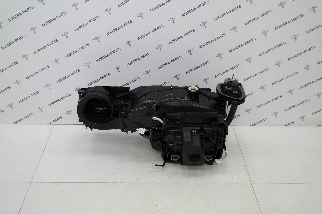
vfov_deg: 25.5
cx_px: 161
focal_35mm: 53
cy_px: 107
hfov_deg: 37.5
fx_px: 474
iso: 200
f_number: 4.5
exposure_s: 1/60
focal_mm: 35
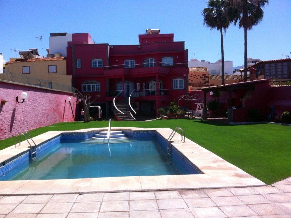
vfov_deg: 40.6
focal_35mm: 35
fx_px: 294
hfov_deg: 52.7
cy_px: 109
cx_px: 146
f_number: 2.8
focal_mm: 3.85
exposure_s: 1/1774
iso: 80
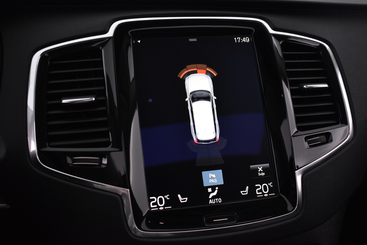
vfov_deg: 33.0
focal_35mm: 40
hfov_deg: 47.9
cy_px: 122
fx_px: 413
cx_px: 184
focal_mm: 27
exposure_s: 1/40
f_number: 4
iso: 2000
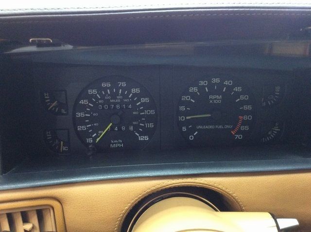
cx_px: 156
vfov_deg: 44.1
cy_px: 116
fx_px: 287
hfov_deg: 56.9
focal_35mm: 32
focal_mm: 3.3
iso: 320
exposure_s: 1/15
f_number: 2.4
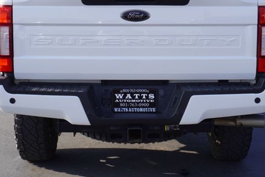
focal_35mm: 70
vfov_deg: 19.4
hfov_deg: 28.9
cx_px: 128
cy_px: 50
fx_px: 514
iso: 100
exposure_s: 1/100
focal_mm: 31
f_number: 9
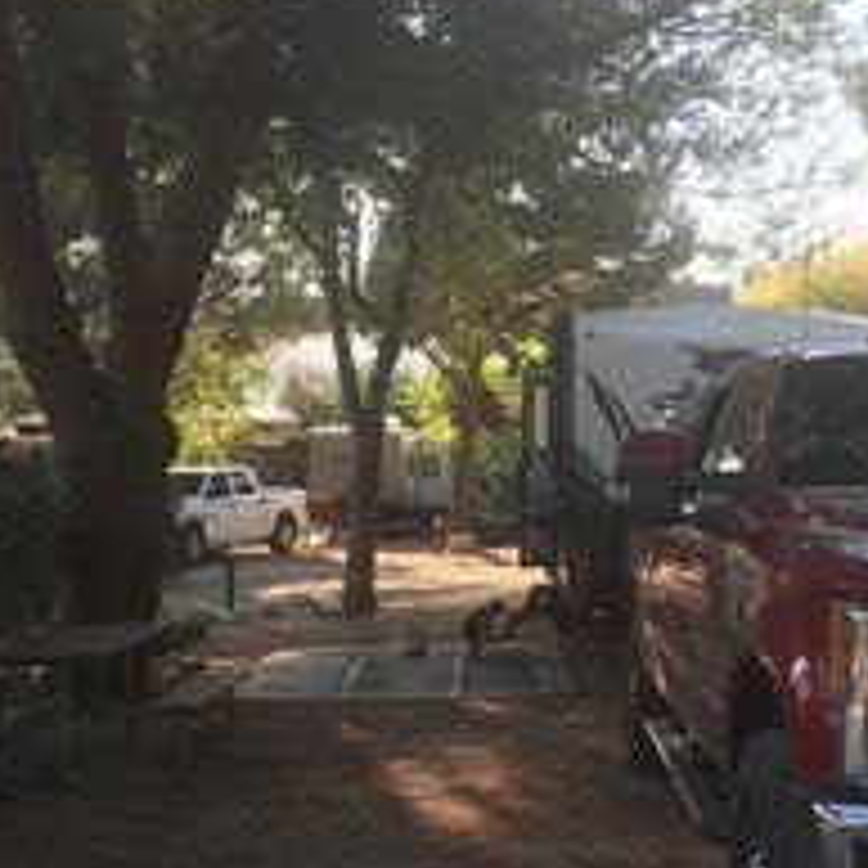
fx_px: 1504
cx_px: 513
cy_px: 621
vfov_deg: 31.8
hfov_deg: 32.1
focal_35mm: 53
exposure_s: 1/222
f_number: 2.2
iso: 32
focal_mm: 4.15
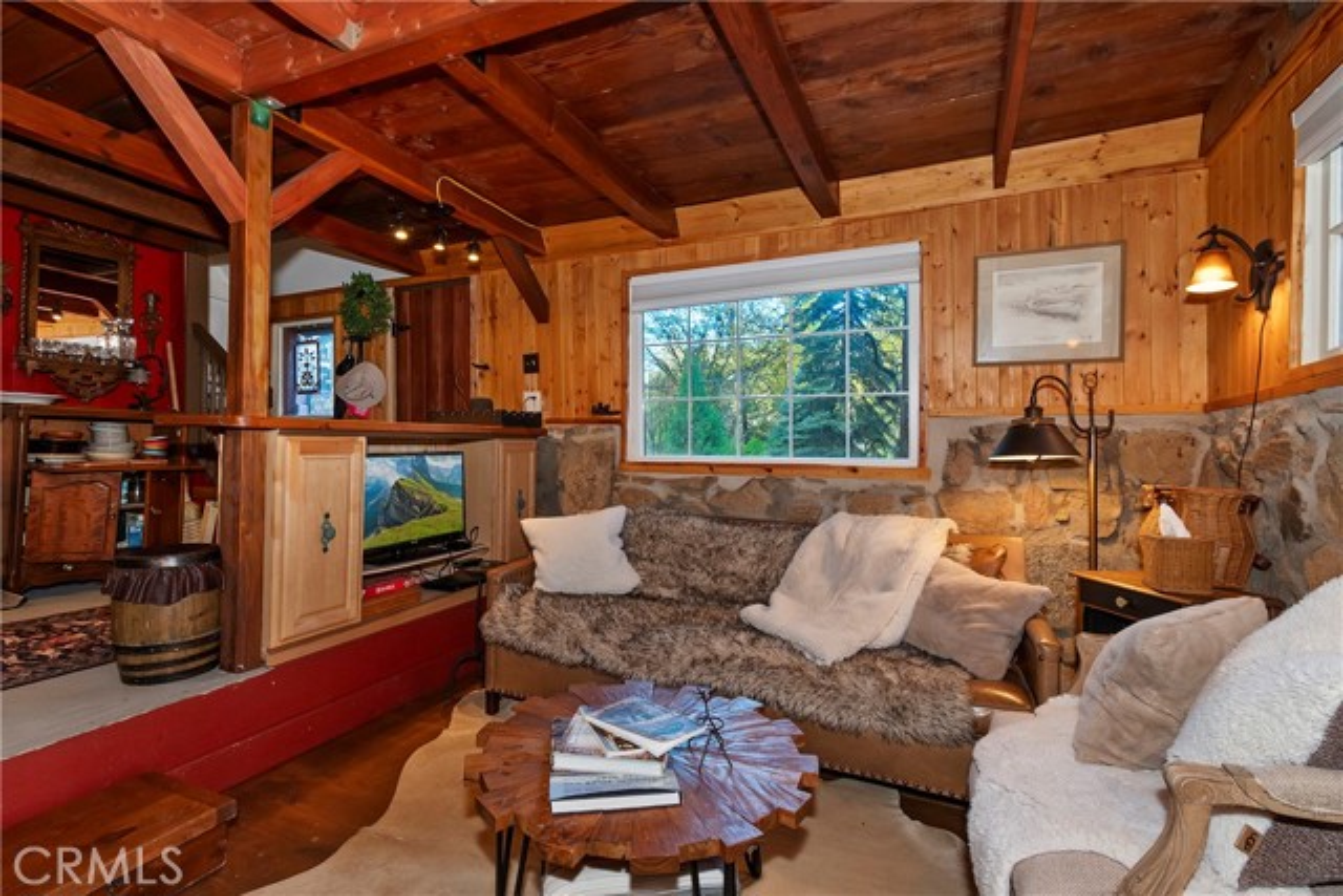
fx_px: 560
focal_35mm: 15
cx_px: 672
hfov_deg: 100.4
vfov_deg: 77.4
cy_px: 448
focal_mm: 10
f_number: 8
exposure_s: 1/30
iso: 400
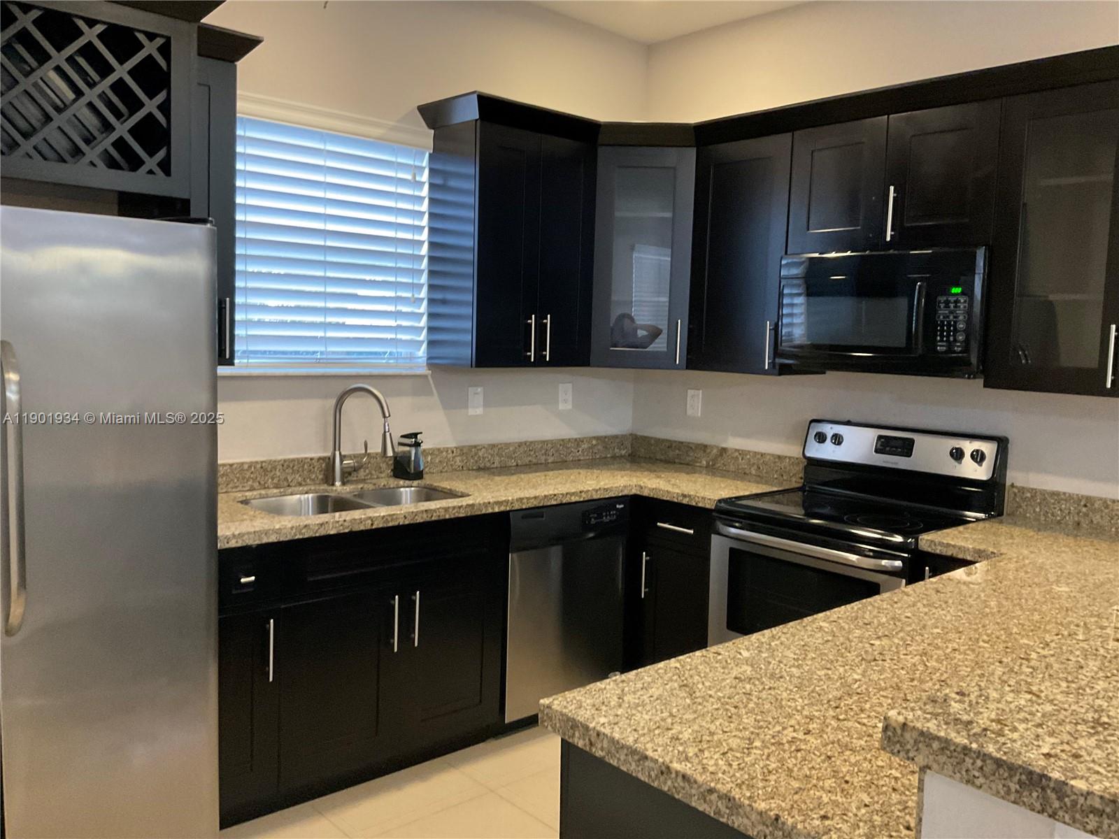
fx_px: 937
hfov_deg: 61.7
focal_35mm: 29
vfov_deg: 48.2
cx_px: 560
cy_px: 420
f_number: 1.8
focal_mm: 3
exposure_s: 1/40
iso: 250
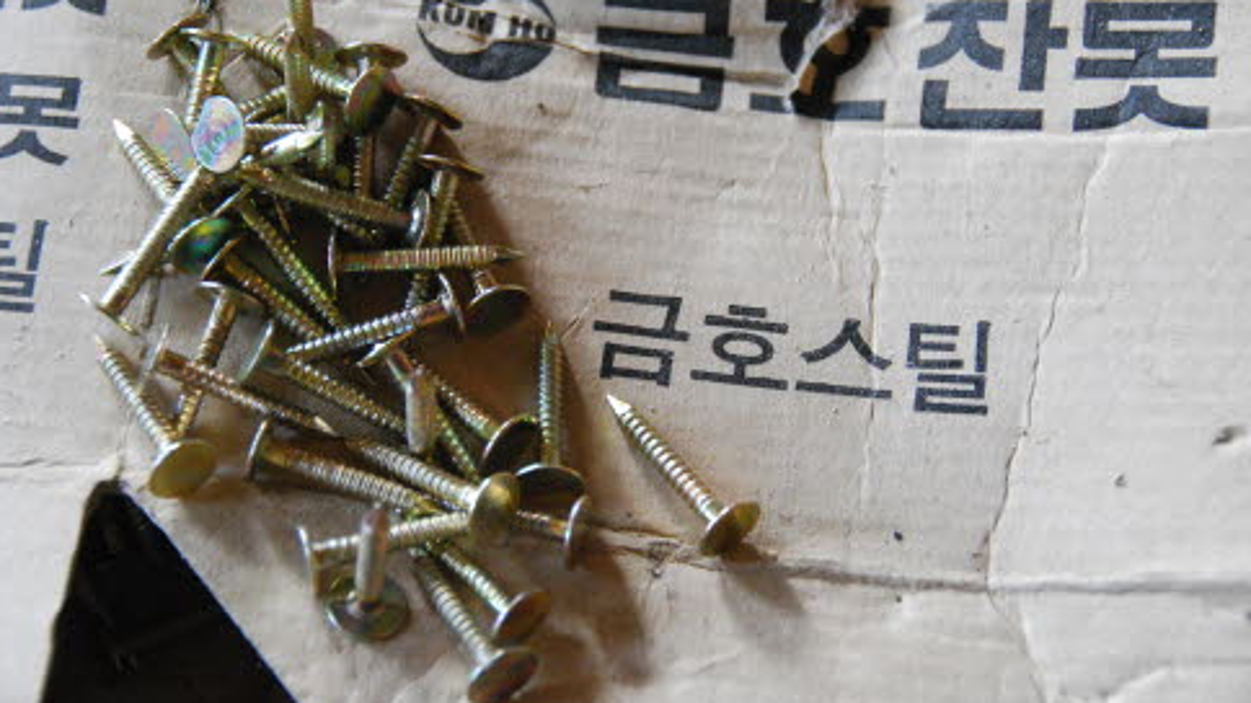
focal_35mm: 130
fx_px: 4311
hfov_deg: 16.5
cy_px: 300
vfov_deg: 9.3
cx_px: 618
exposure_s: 1/100
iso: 1600
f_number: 5.3
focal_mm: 80
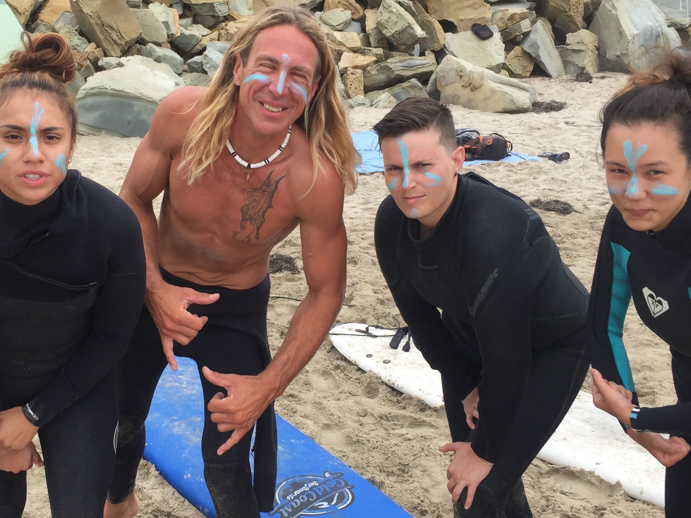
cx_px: 247
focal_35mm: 47
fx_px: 938
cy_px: 264
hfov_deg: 40.1
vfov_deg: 30.9
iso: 32
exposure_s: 1/638
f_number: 2.2
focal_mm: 4.15
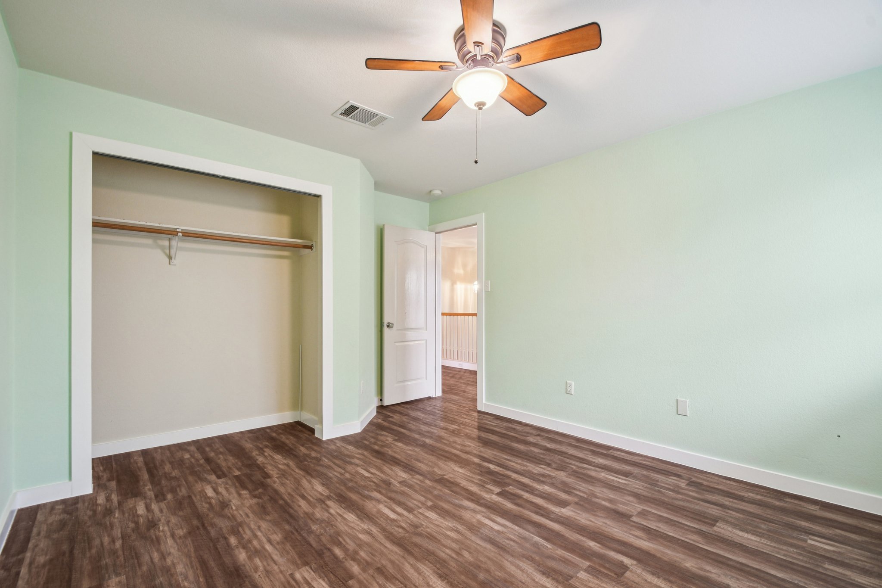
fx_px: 367
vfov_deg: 77.3
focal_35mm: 15
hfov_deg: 100.4
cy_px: 294
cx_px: 441
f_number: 8
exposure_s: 1/2.5
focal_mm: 10
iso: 400
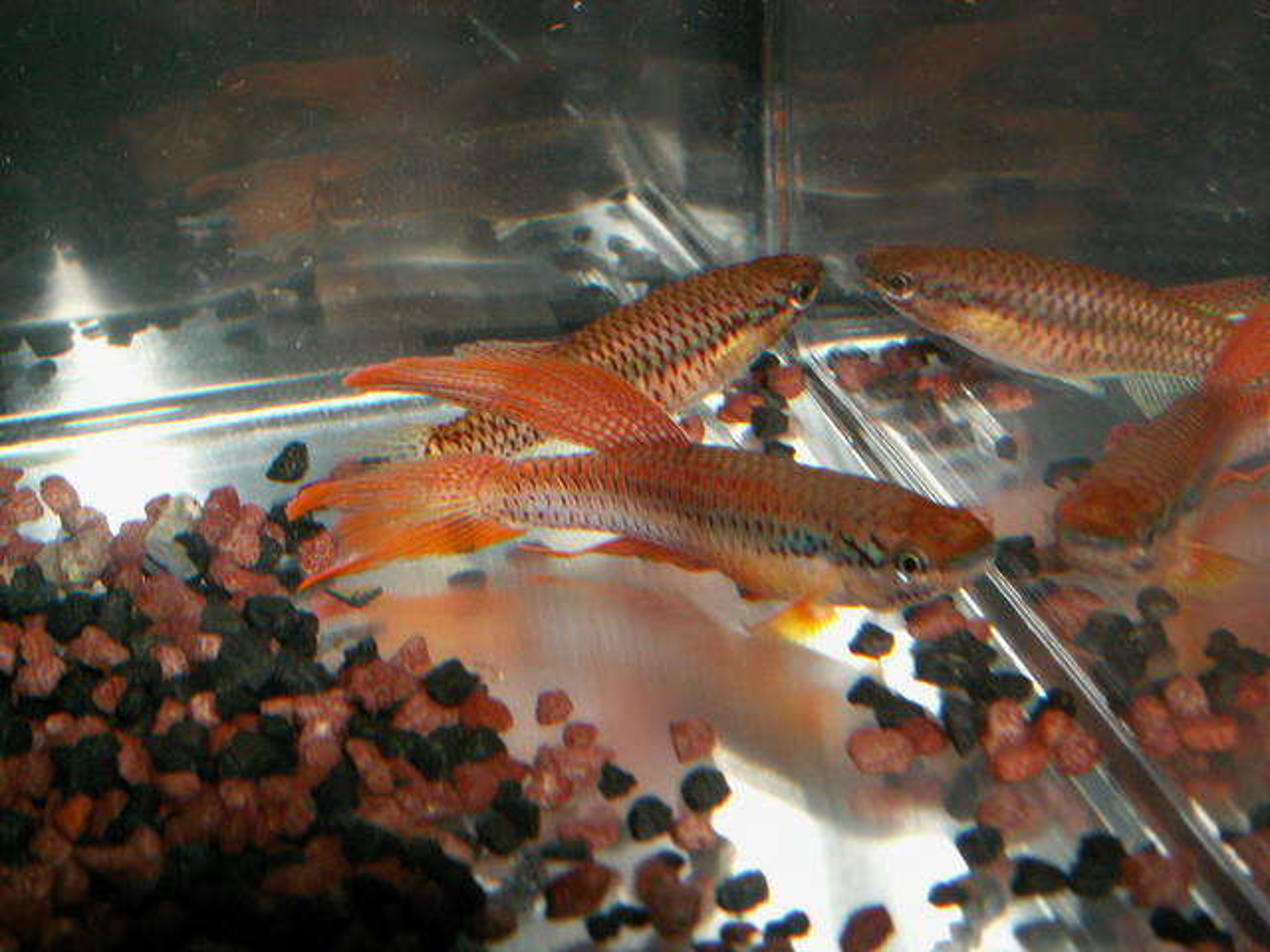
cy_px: 476
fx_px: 2275
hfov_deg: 31.2
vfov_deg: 23.7
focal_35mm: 62
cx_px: 635
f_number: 5.6
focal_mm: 10.28
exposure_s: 1/40
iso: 160
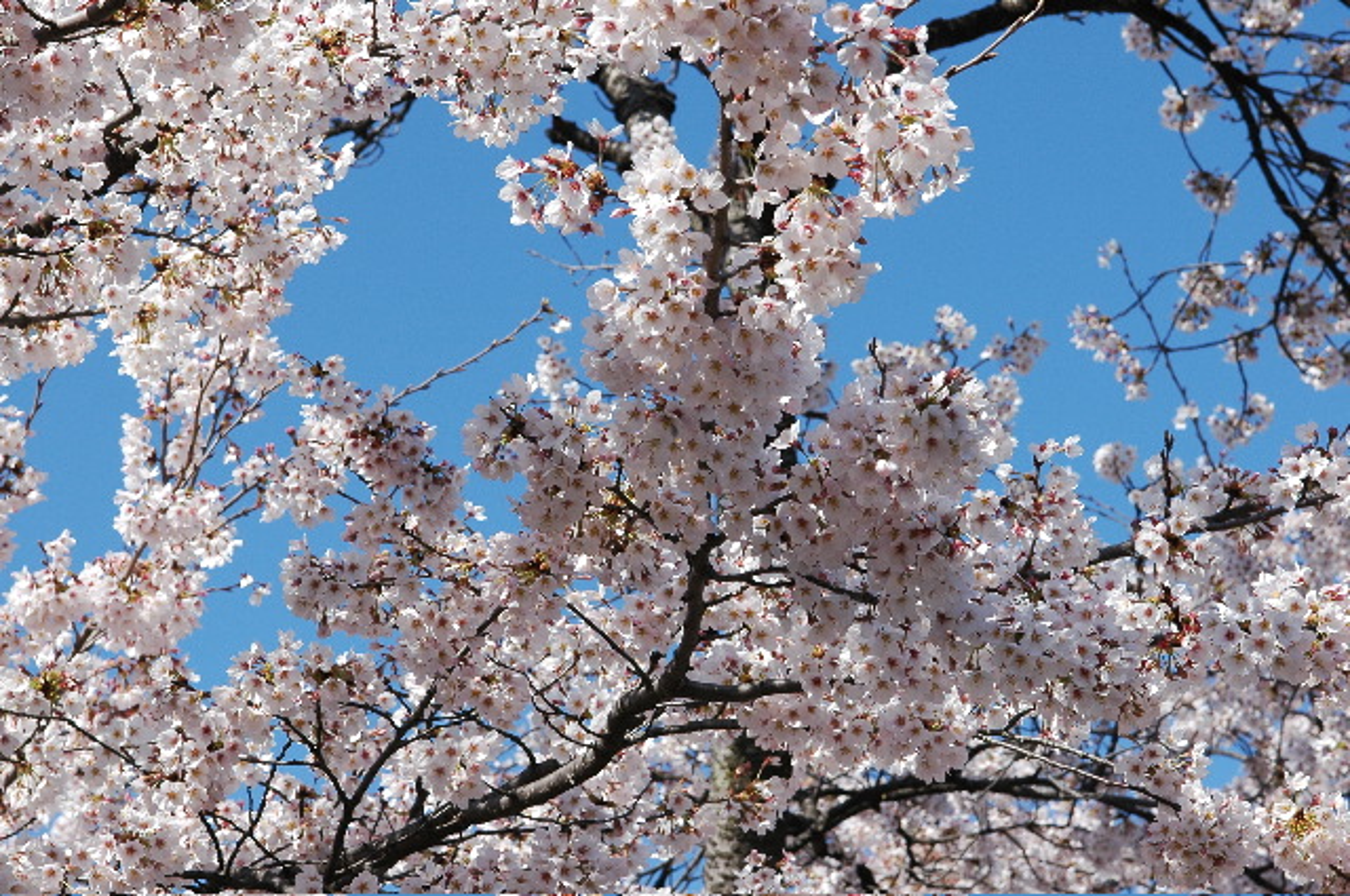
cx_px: 675
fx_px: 3932
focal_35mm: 105
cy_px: 448
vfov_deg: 13.0
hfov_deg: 19.5
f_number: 13
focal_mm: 70
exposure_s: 1/200
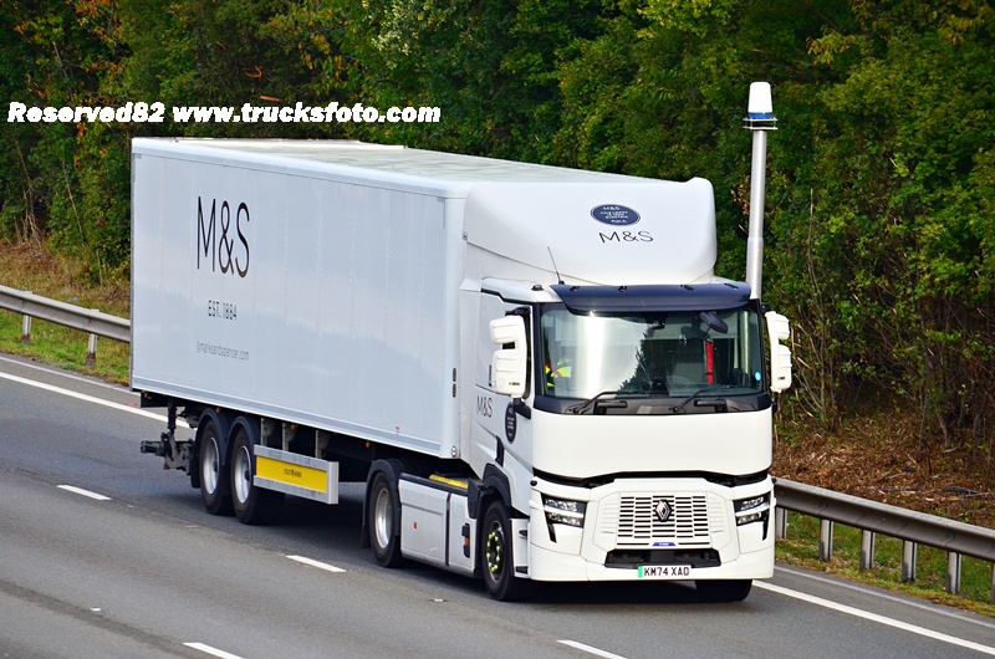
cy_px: 330
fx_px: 9103
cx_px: 498
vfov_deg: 4.1
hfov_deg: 6.3
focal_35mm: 330
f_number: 6.3
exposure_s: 1/1000
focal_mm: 220
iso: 400
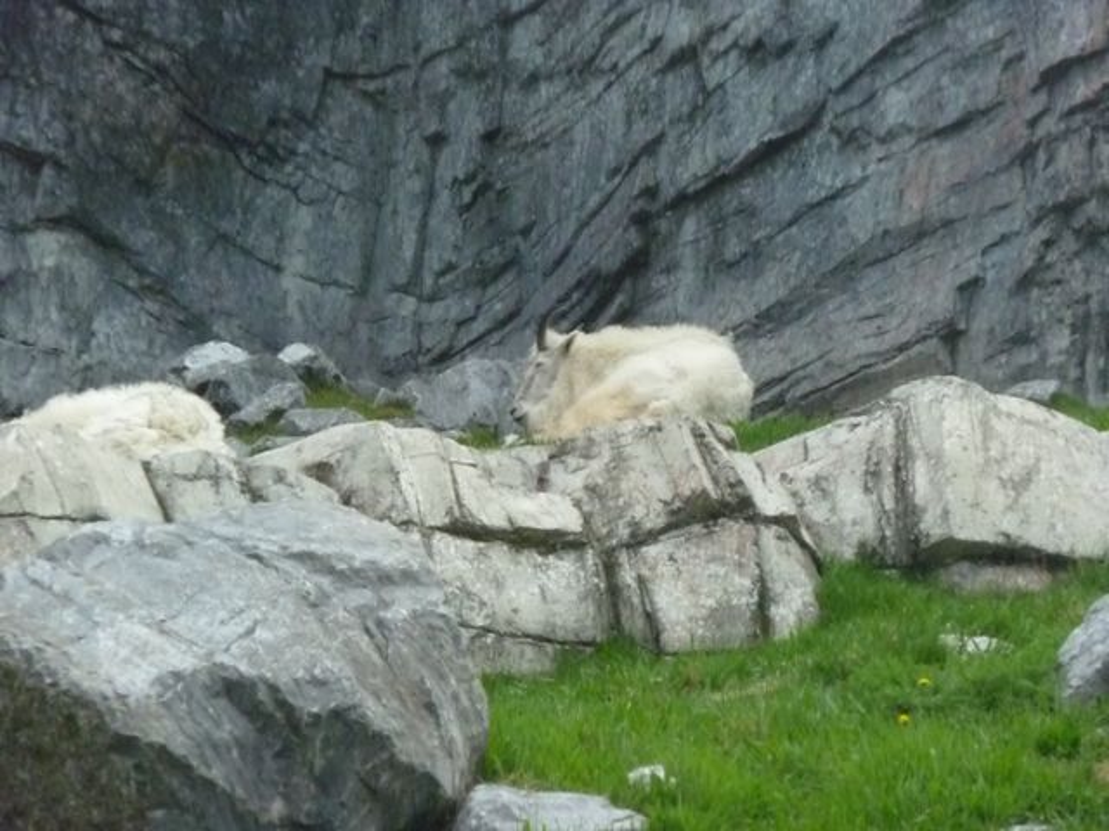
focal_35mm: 200
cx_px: 554
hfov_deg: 9.9
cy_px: 416
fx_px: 6407
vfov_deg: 7.4
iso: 1600
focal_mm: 36
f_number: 18
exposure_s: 1/250
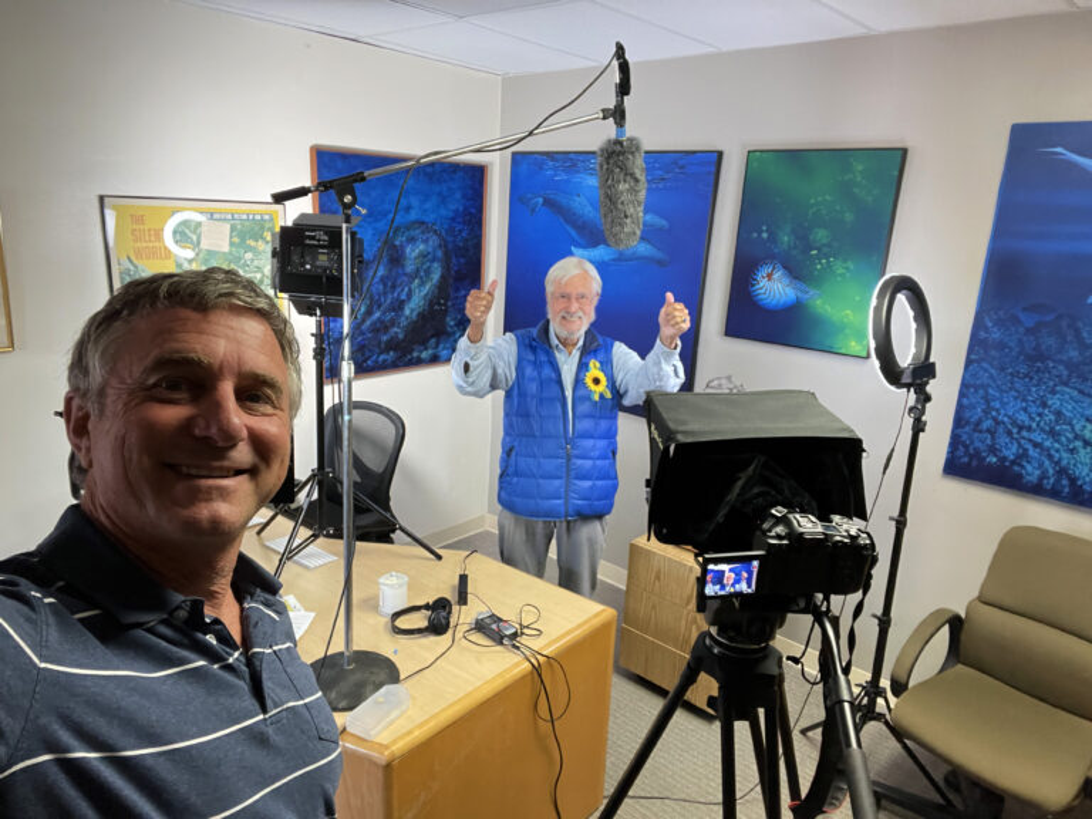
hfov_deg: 73.9
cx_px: 546
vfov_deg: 58.9
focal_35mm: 23
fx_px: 726
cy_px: 410
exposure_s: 1/40
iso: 400
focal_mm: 2.71
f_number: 2.2
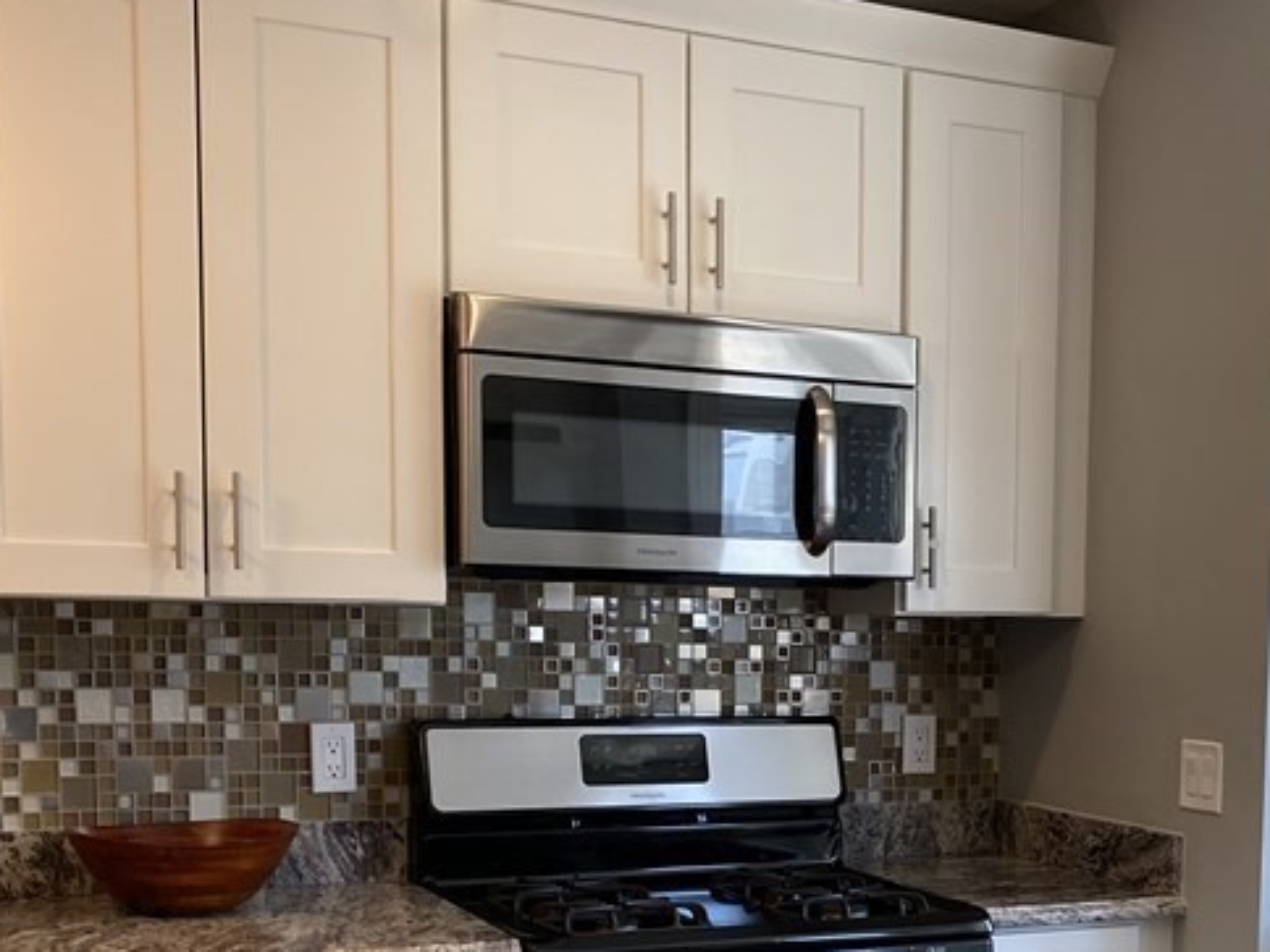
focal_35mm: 55
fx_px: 2018
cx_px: 994
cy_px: 842
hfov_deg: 34.0
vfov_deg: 25.8
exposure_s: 1/120
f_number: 1.8
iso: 80
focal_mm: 4.25
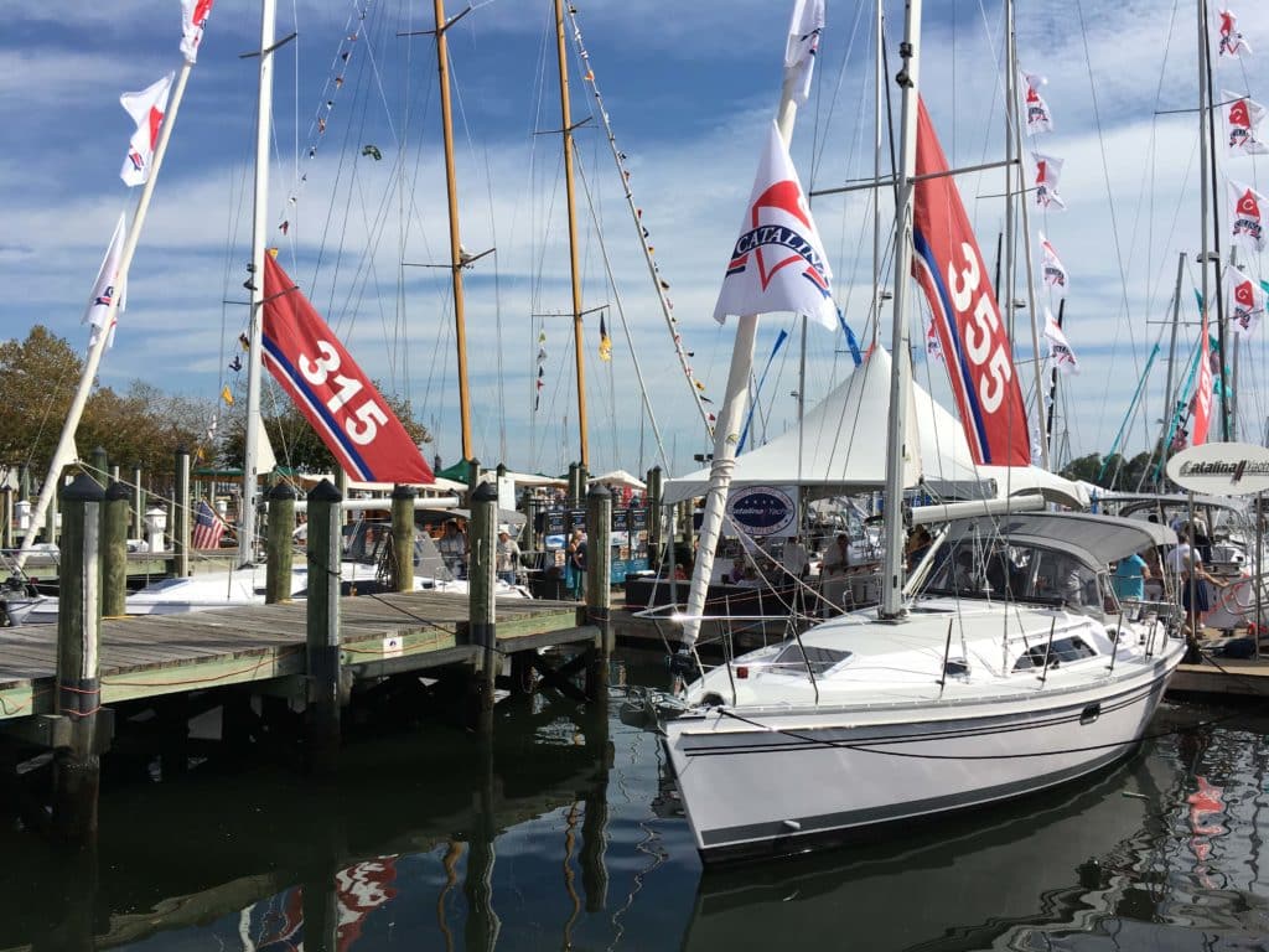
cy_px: 476
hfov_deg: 61.7
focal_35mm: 29
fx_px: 1063
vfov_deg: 48.2
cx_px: 634
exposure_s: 1/2849
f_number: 2.2
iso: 25
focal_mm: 4.15
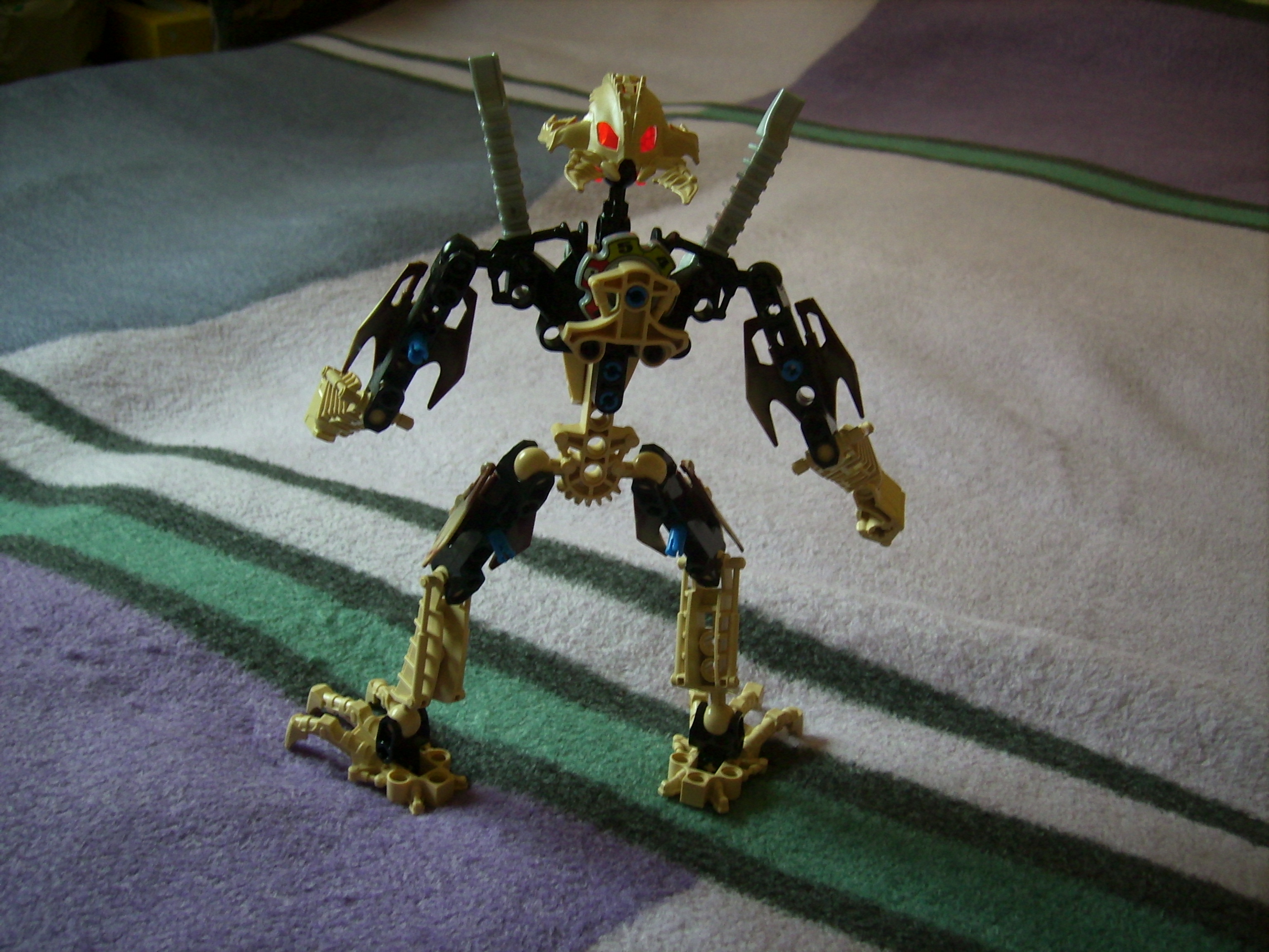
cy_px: 476
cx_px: 634
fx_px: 1173
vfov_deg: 44.2
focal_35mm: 32
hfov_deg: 56.8
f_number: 2.8
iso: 50
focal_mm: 5.99
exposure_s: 1/9
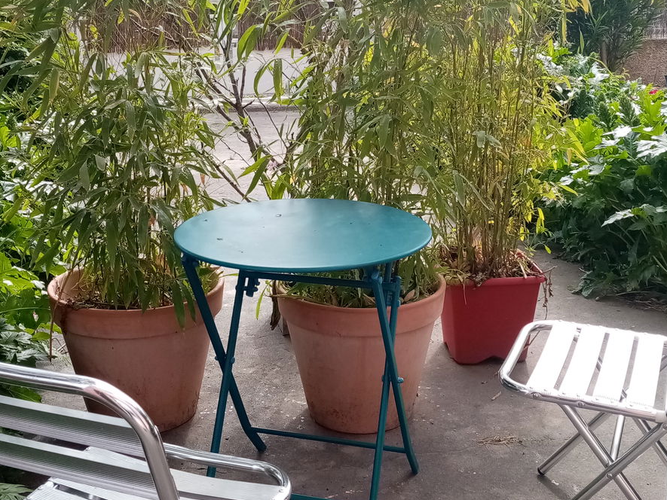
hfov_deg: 40.4
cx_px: 349
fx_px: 906
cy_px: 206
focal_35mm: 47
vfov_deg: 30.8
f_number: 1.8
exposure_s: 1/463
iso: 101
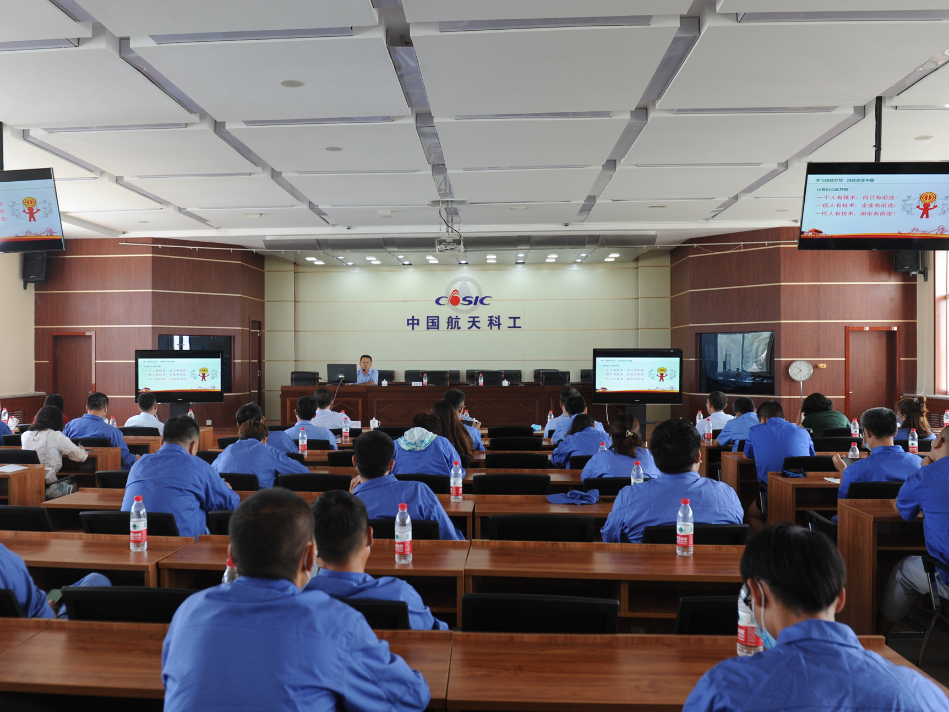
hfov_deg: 61.5
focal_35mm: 29
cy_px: 364
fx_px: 795
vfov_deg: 48.2
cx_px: 422
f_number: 4.5
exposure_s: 1/80
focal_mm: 26
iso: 800
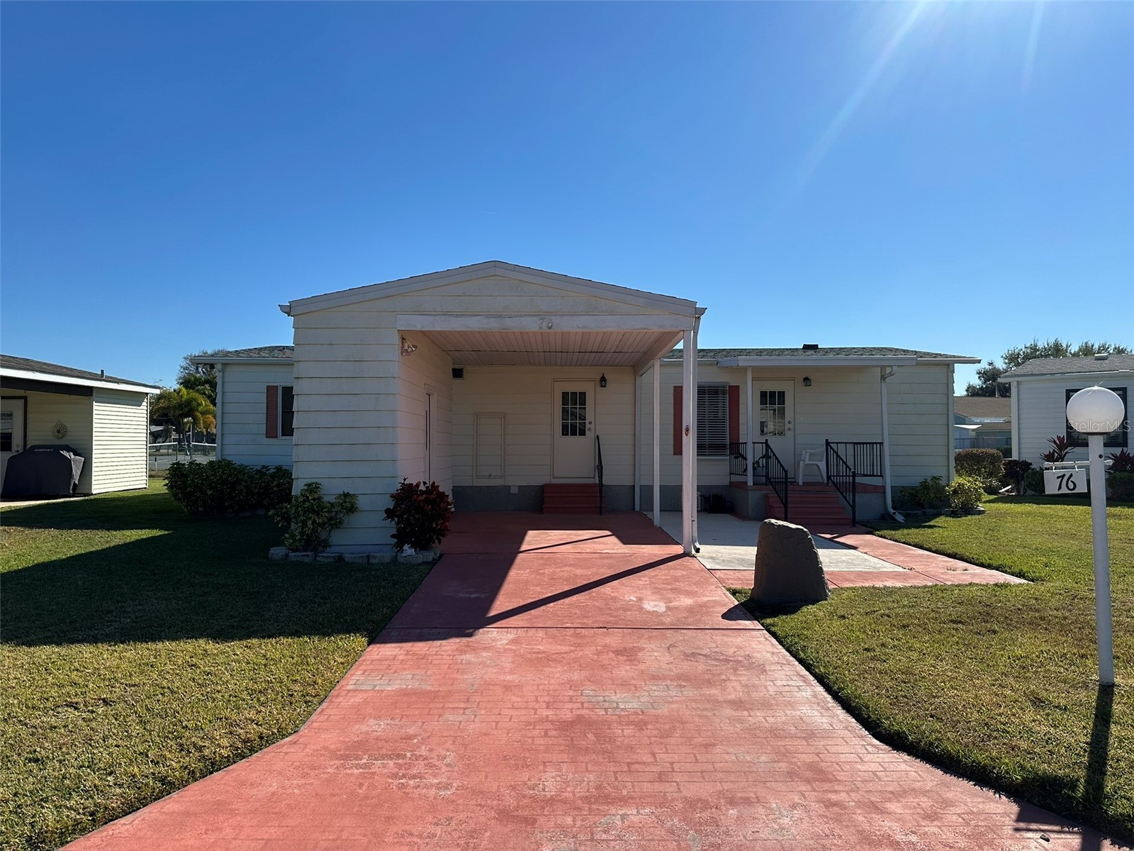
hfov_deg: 71.6
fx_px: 786
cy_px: 426
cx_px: 567
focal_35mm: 24
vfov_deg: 56.8
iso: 80
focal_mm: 6.86
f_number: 1.78
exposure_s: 1/7042
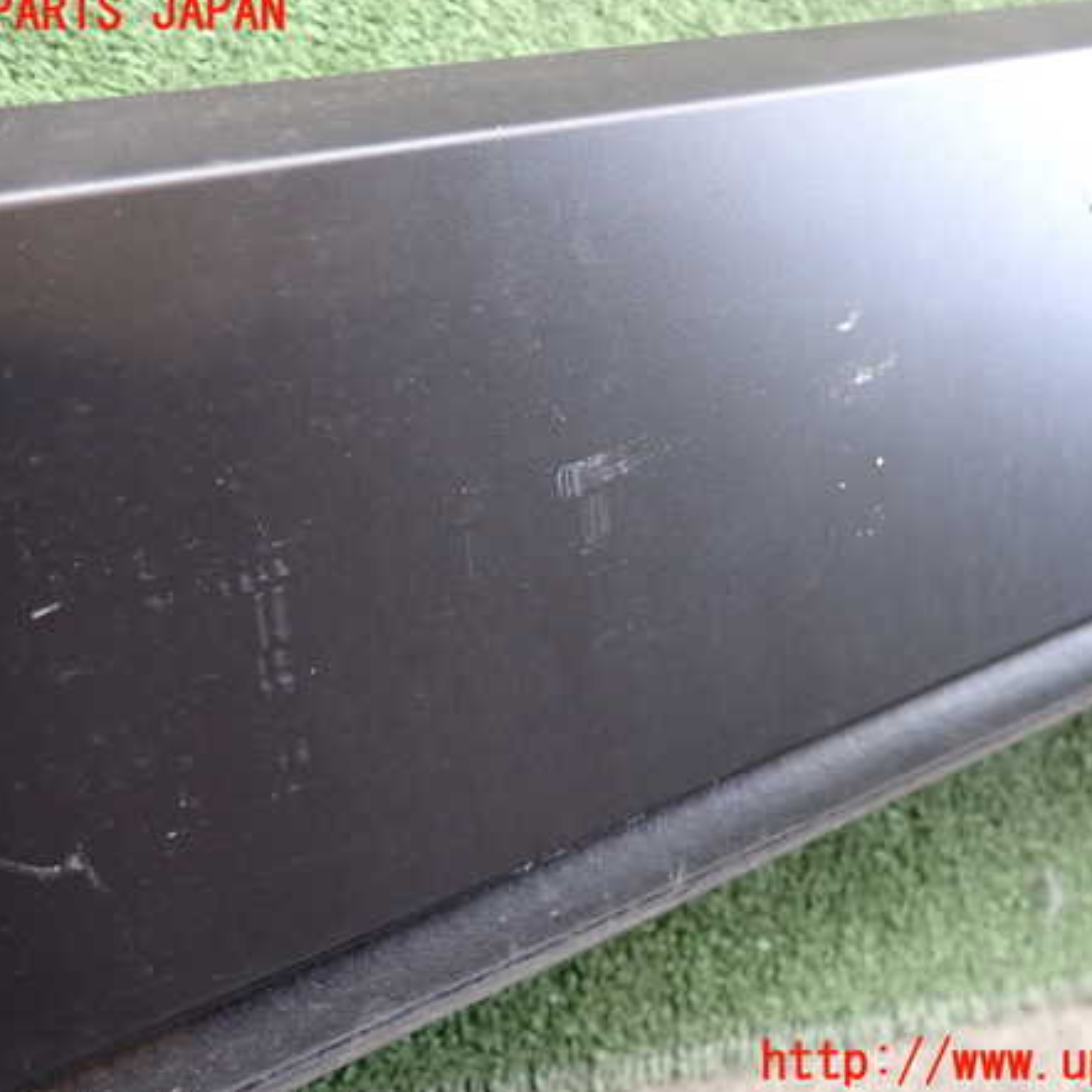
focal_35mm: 30
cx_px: 578
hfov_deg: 54.0
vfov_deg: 54.0
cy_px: 539
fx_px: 1071
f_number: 2
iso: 400
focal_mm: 4.5
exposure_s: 1/200
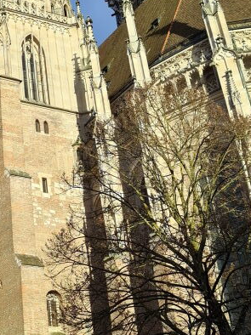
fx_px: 629
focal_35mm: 65
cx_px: -43
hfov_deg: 21.1
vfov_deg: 29.6
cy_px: 112
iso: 50
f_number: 1.8
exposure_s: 1/740
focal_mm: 7
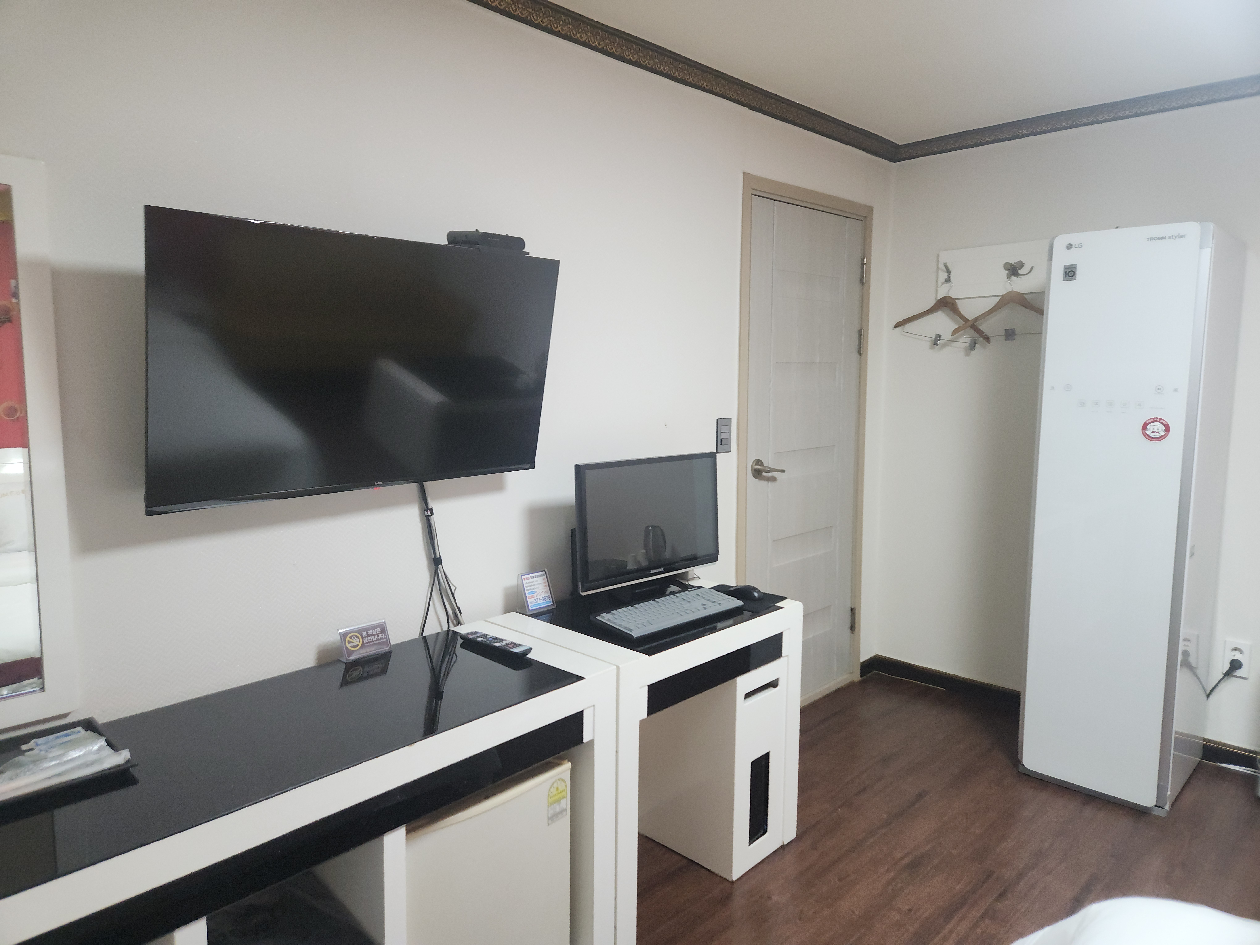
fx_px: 837
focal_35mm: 23
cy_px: 472
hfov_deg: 73.9
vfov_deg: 58.9
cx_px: 630
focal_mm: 5.4
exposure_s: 1/60
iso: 160
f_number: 1.8
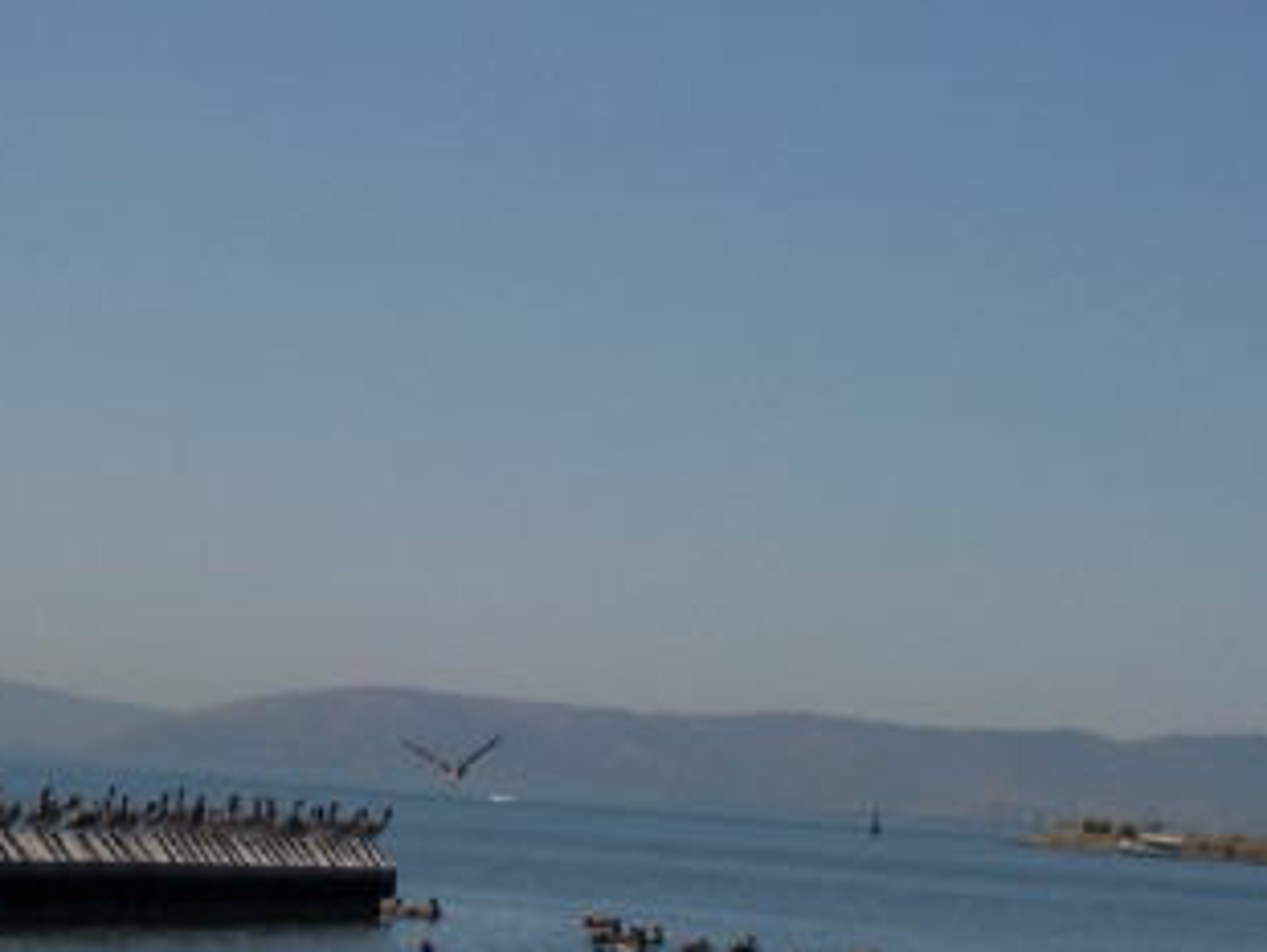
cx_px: 495
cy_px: 597
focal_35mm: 143
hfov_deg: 13.8
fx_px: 5238
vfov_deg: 10.4
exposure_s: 1/500
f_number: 9.5
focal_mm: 16.8
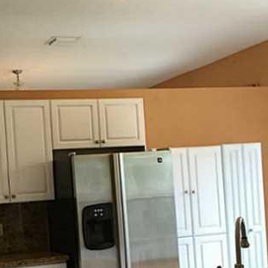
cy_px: 214
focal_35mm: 66
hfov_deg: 25.7
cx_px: 60
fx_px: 578
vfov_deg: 25.7
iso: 32
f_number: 2.2
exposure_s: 1/30
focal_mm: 4.15
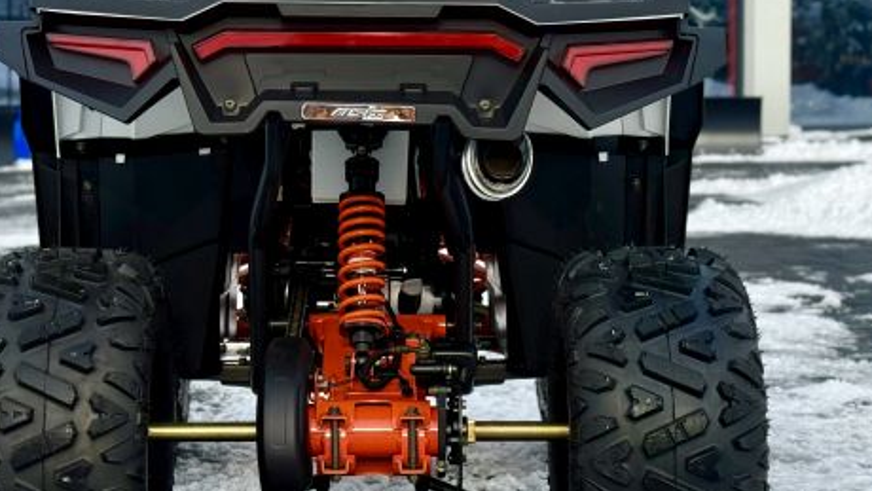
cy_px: 163
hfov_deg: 23.4
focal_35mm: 91
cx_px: 354
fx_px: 2105
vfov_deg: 13.3
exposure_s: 1/2494
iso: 80
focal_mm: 6.76
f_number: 1.78
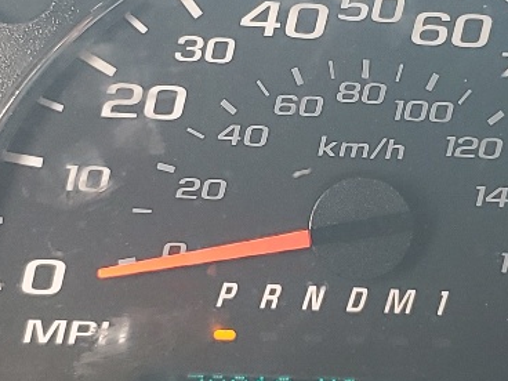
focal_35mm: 113
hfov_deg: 17.4
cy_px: 178
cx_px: 273
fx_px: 1658
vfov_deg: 13.1
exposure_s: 1/60.2
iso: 65
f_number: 1.5
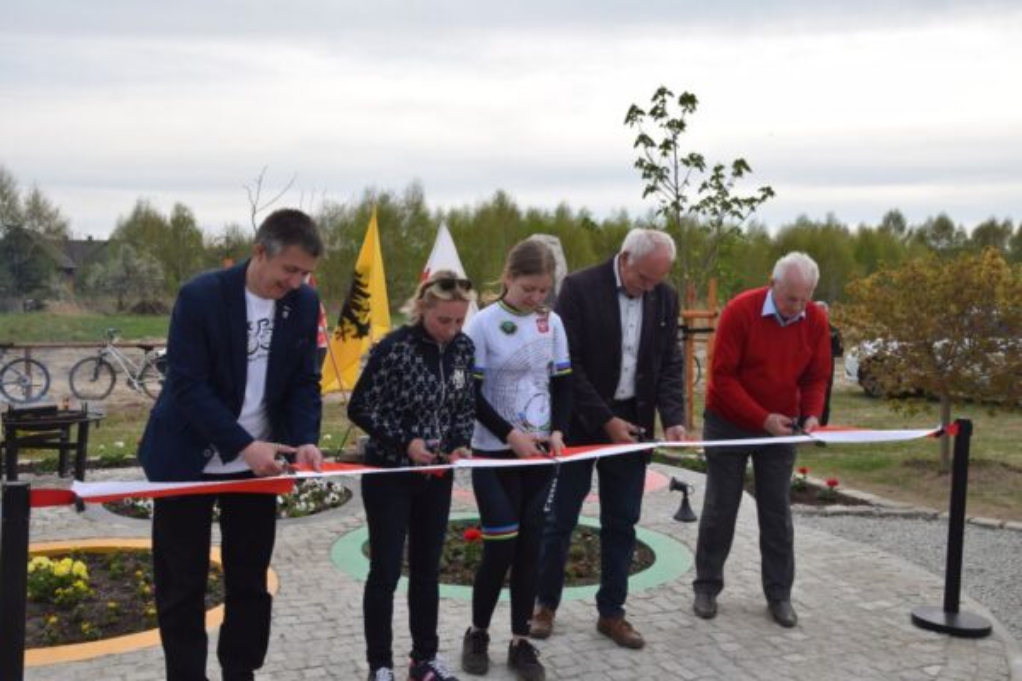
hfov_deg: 51.3
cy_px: 340
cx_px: 511
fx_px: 1065
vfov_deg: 35.5
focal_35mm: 38
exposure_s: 1/320
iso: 200
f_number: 9
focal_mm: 25
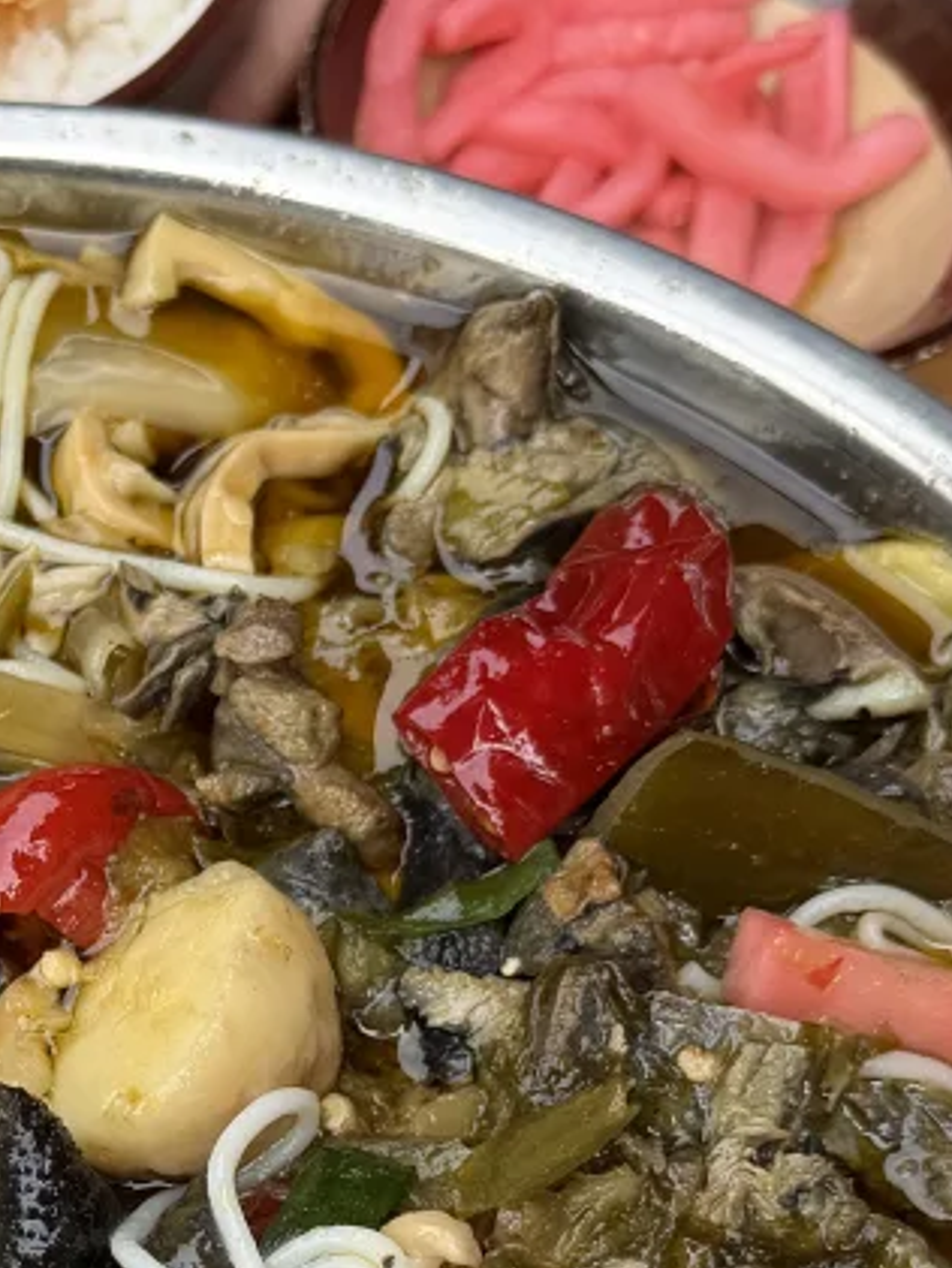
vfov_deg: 23.3
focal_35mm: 82
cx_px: -21
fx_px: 3005
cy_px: 1081
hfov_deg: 17.5
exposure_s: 1/992
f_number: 1.78
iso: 80
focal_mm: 6.76
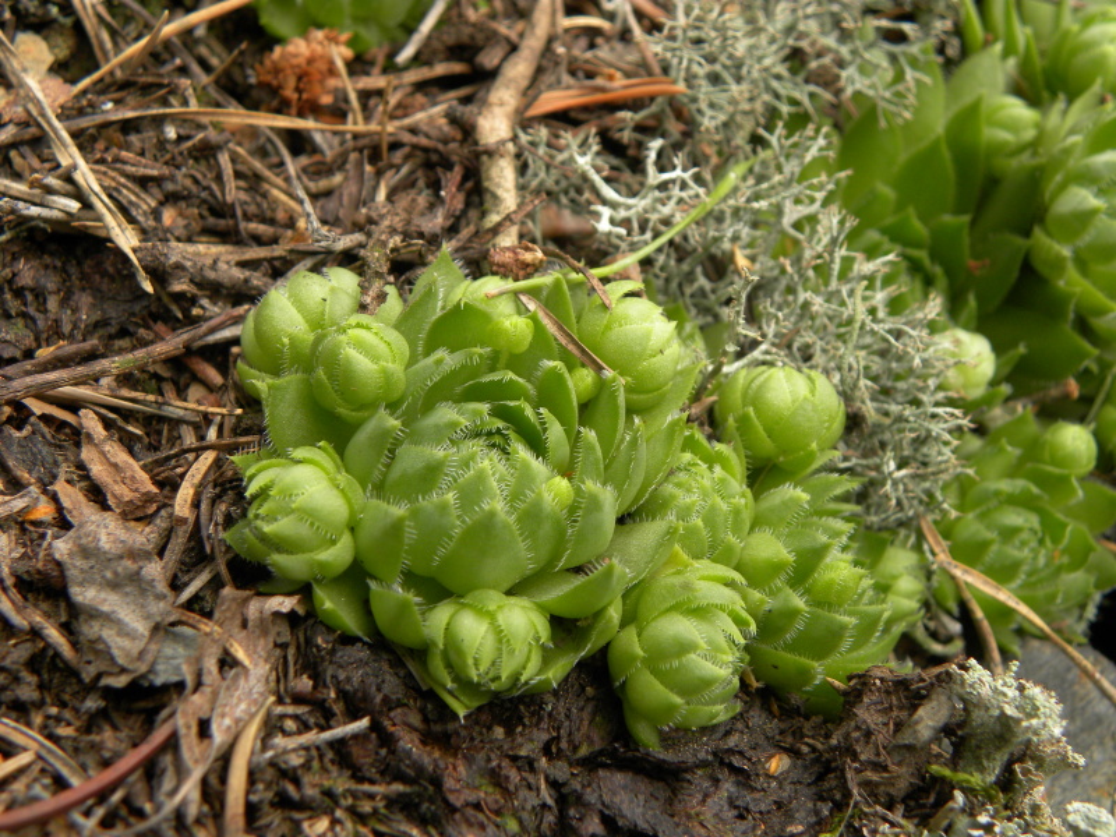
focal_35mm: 46
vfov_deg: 31.5
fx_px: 1483
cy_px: 418
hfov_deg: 41.2
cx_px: 558
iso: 100
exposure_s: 1/100
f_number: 3.5
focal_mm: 8.2
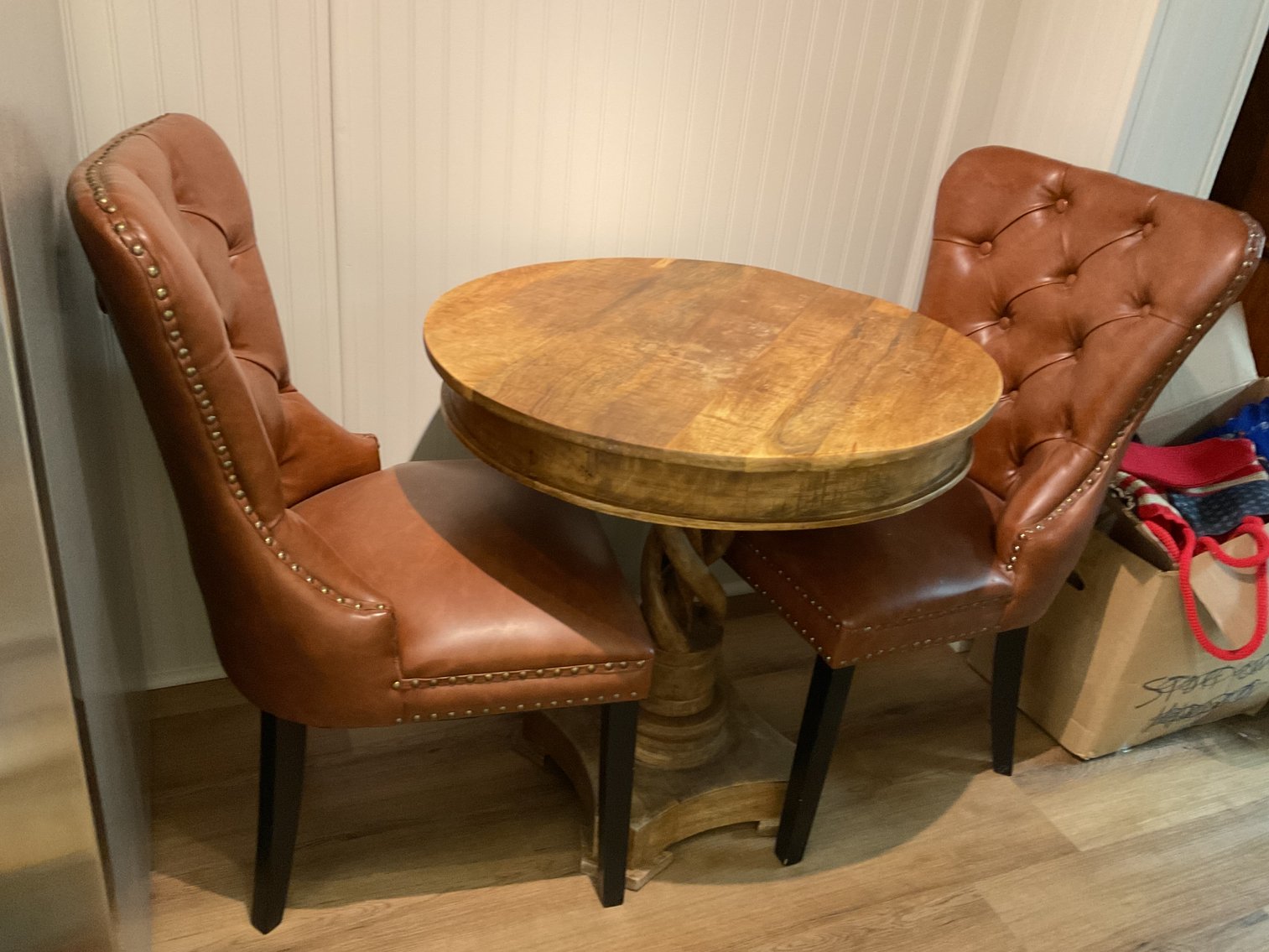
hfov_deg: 61.7
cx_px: 634
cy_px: 476
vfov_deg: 48.2
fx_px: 1063
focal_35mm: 29
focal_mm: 3
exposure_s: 1/40
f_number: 1.8
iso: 200
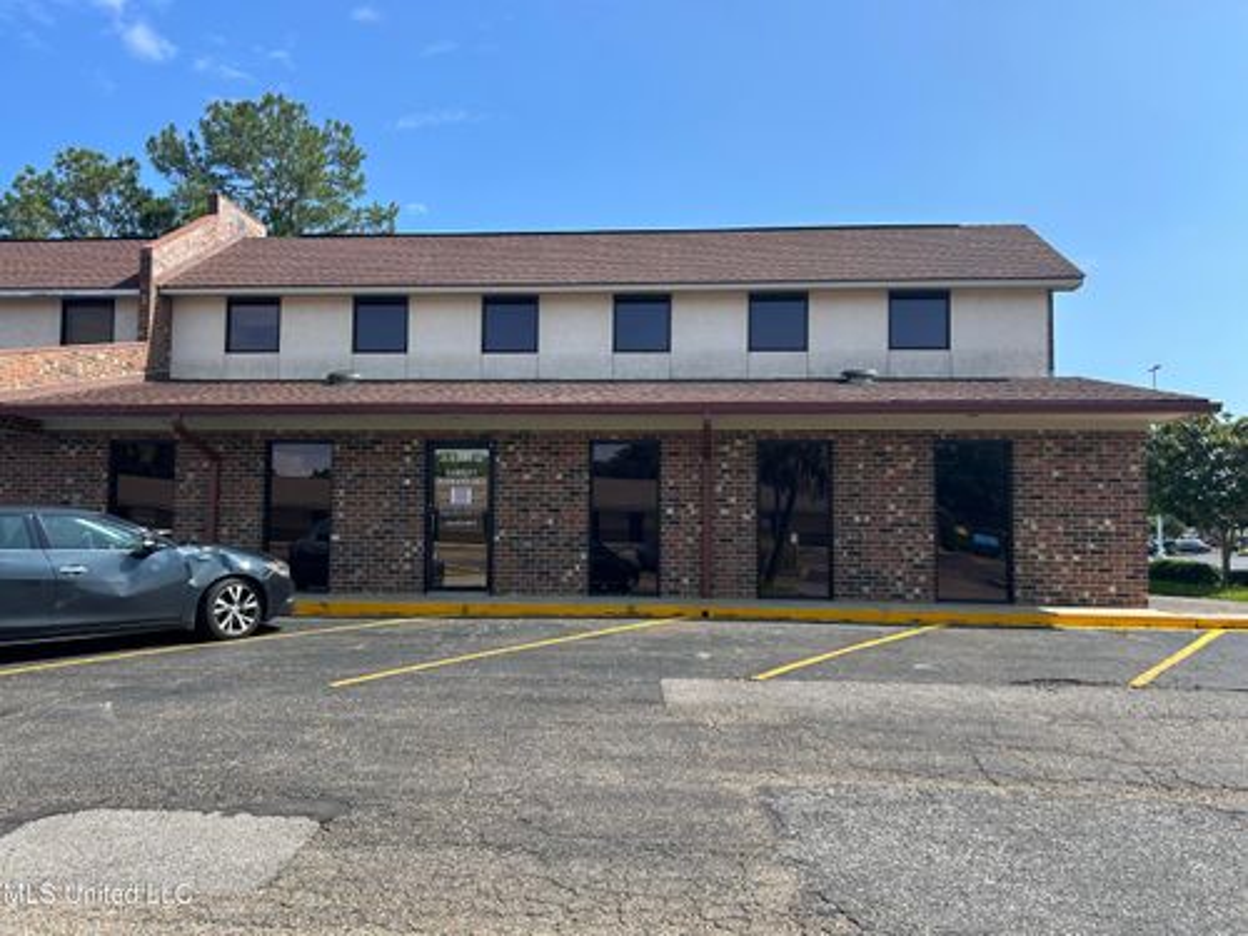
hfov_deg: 67.3
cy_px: 468
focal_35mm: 26
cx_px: 624
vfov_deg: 53.1
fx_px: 937
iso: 50
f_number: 1.5
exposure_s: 1/2632
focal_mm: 5.7
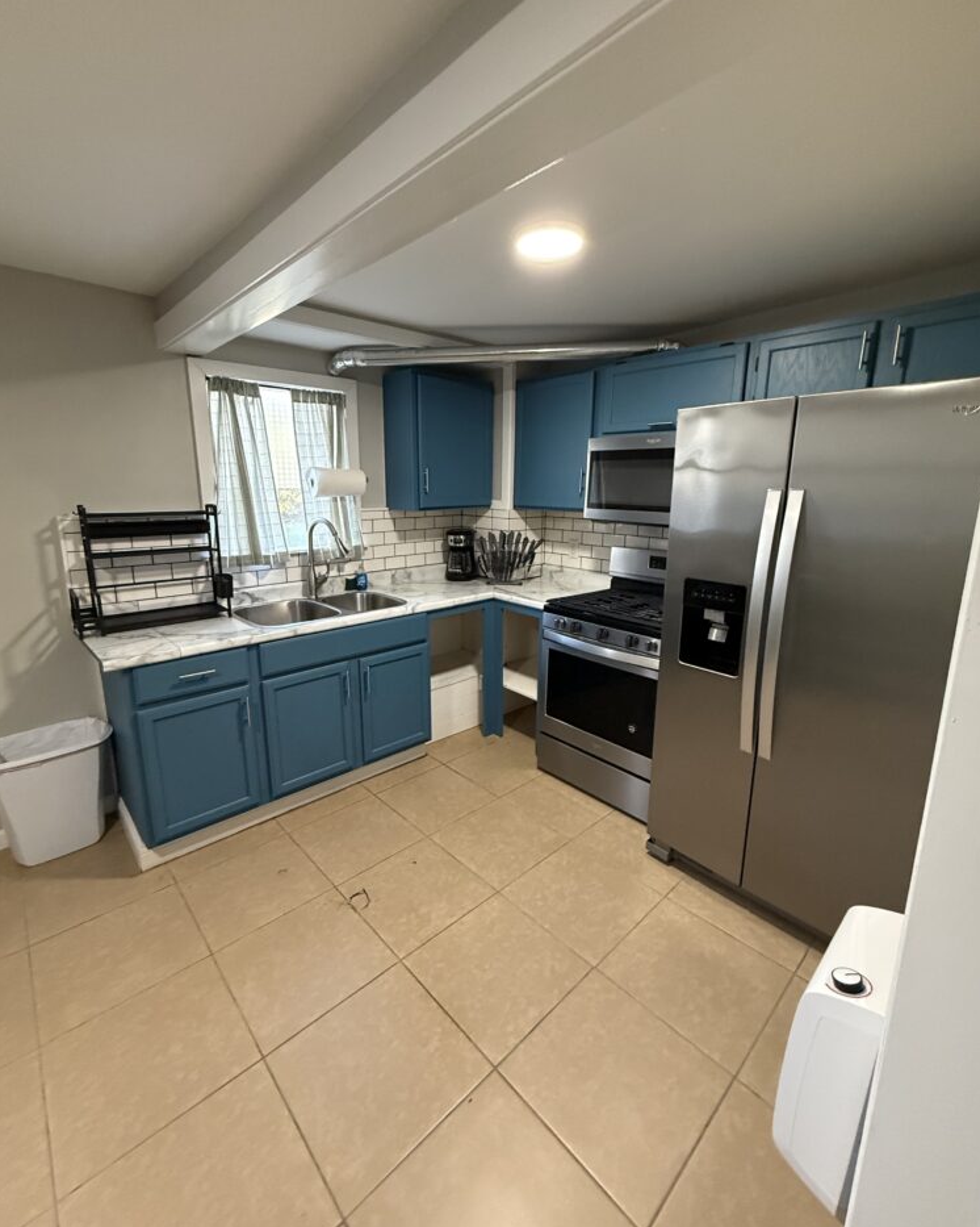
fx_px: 544
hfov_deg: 84.0
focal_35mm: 15
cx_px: 479
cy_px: 600
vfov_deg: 96.8
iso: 640
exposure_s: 1/120
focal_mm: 2.22
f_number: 2.2
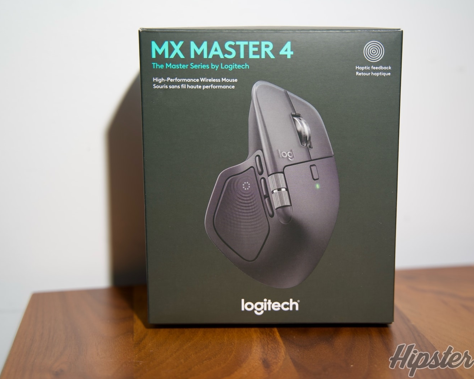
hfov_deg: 36.6
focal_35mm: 51
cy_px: 189
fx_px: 715
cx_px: 273
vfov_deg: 29.7
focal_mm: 45
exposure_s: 1/50
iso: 125
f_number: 2.8
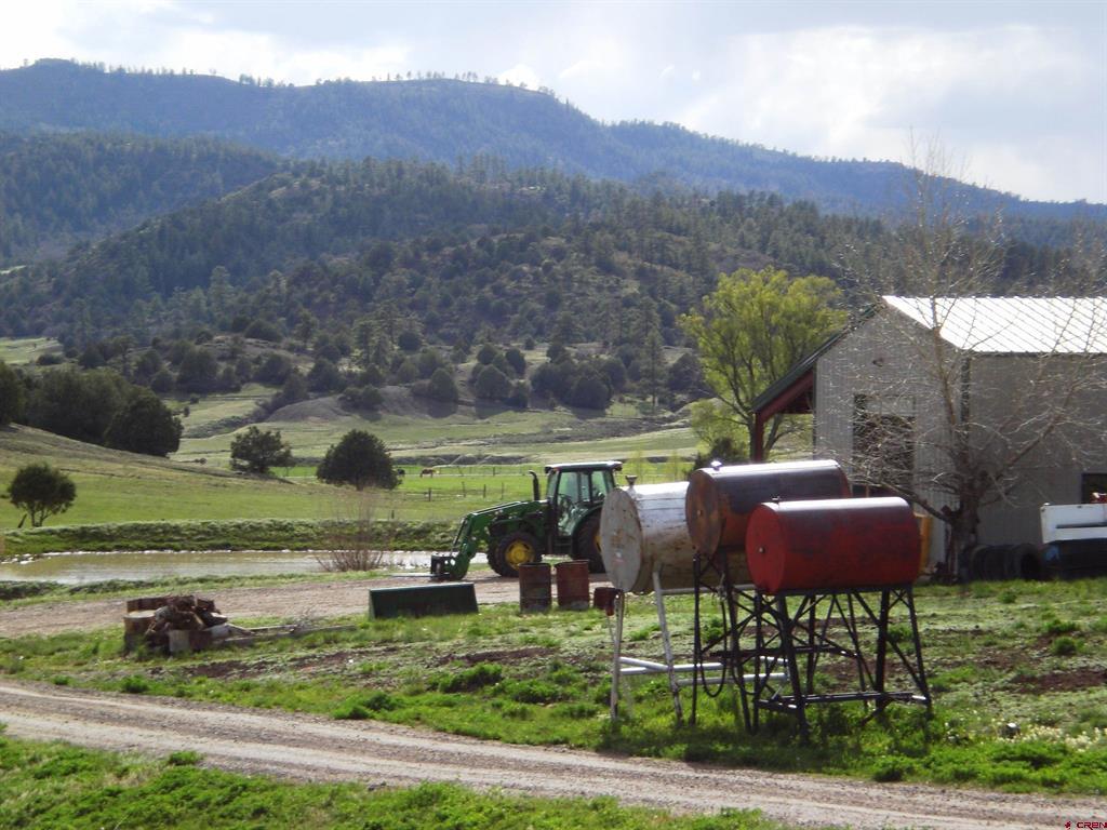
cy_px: 415
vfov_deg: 13.0
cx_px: 554
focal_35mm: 114
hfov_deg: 17.3
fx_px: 3646
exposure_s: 1/250
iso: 50
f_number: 5.9
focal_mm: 18.9
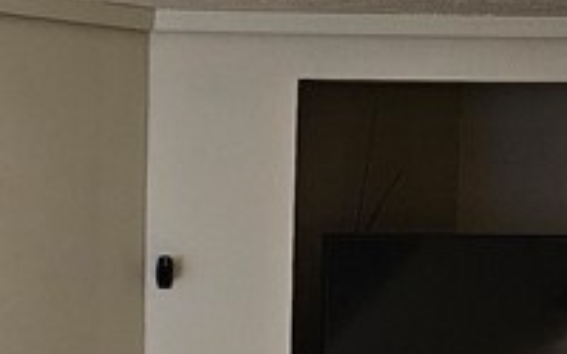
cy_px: 300
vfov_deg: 10.4
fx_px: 1932
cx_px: 136
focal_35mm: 125
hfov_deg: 16.6
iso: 640
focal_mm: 5.4
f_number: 1.8
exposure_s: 1/60
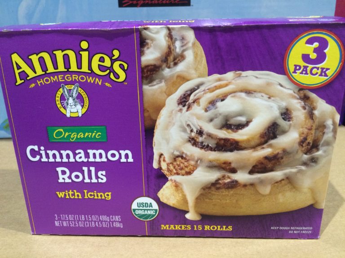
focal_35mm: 29
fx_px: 289
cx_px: 172
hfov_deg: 61.7
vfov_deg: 48.2
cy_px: 129
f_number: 2.2
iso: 200
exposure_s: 1/30
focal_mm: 4.15
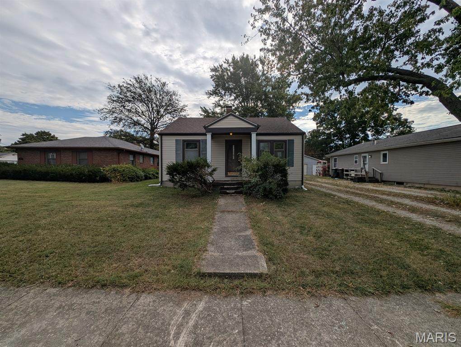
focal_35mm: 12
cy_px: 174
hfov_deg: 110.5
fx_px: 160
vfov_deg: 94.6
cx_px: 230
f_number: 1.95
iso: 37
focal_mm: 2.23
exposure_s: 1/3311
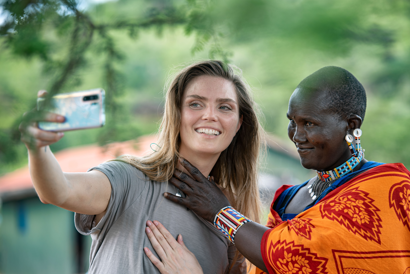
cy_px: 137
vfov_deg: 10.2
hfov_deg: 15.2
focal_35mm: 135
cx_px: 205
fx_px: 1538
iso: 100
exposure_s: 1/200
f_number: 3.5
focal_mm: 135
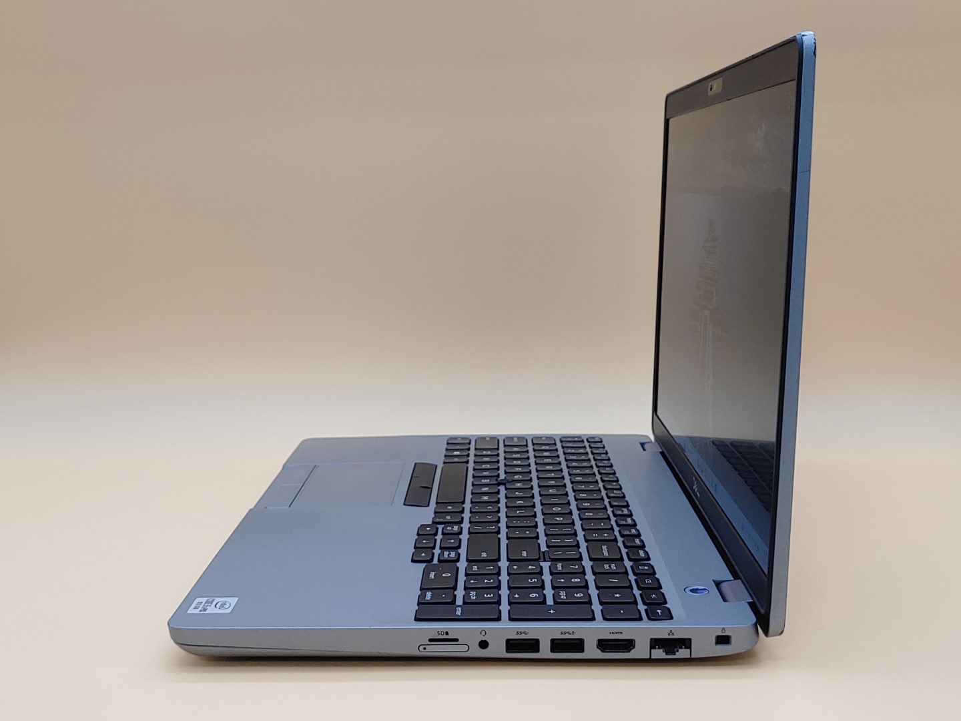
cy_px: 360
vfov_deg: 35.1
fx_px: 1138
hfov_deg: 45.8
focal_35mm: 41
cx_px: 480
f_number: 1.8
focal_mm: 4.36
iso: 50
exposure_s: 1/96
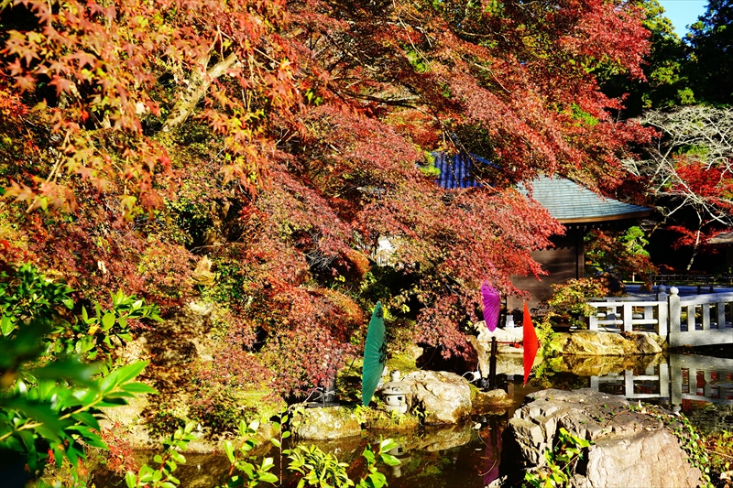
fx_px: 712
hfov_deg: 54.4
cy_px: 244
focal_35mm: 35
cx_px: 366
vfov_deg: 37.8
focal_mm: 35
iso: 100
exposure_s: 1/90
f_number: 6.7
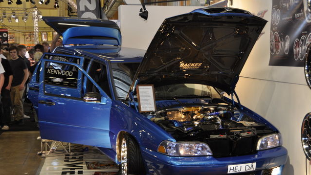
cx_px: 156
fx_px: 495
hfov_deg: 34.9
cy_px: 99
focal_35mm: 60
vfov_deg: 20.0
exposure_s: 1/60
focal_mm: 38
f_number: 5
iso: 400
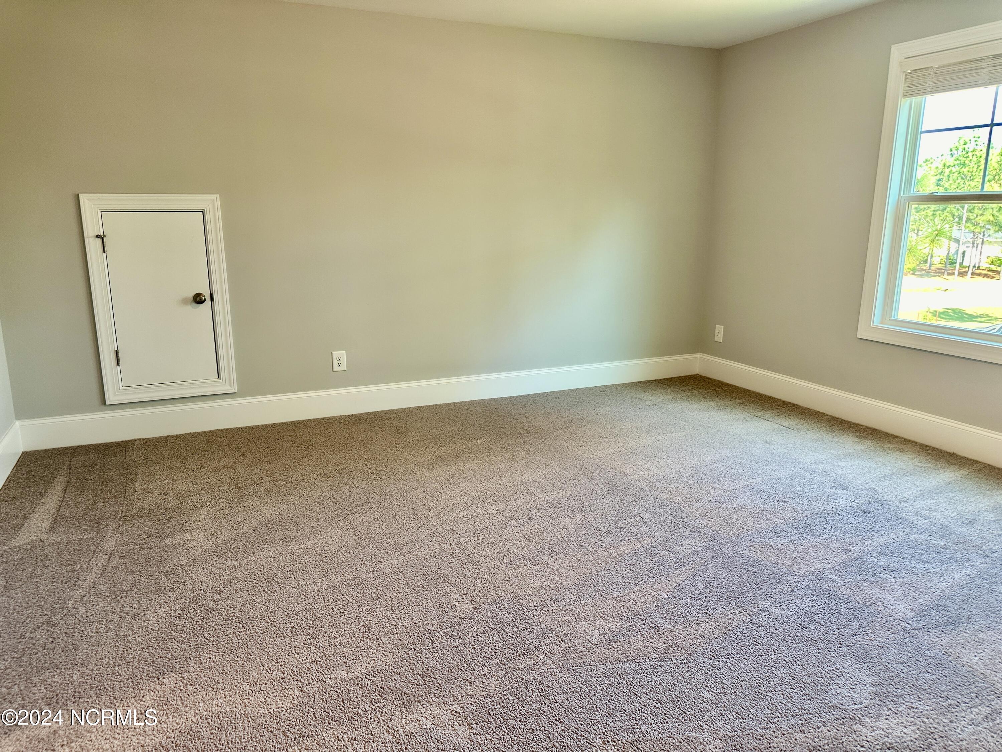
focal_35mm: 24
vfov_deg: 56.8
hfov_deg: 71.6
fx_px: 695
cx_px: 501
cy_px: 376
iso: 125
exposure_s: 1/60
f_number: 1.78
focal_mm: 6.86
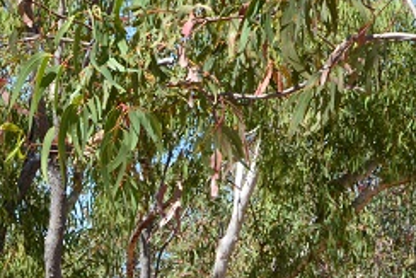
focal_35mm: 338
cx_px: -273
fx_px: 3909
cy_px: 408
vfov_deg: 4.1
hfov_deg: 6.0
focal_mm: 55
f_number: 11
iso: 140
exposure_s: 1/125
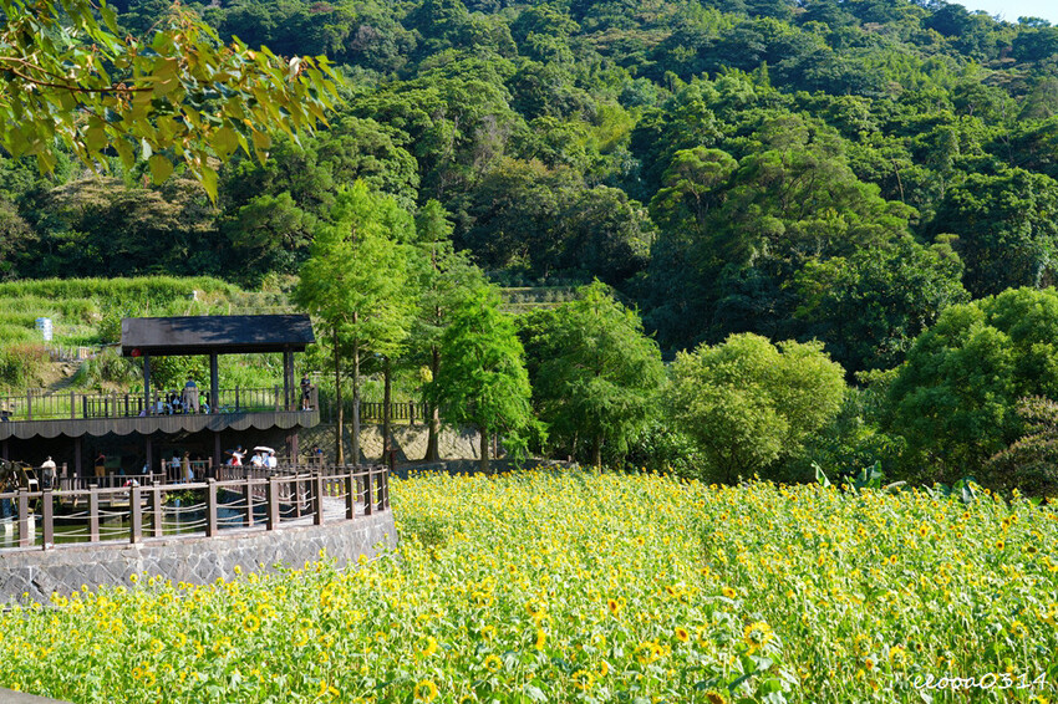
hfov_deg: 44.5
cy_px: 352
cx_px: 529
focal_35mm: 44
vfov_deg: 30.5
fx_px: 1293
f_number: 8
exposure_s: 1/250
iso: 320
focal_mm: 44
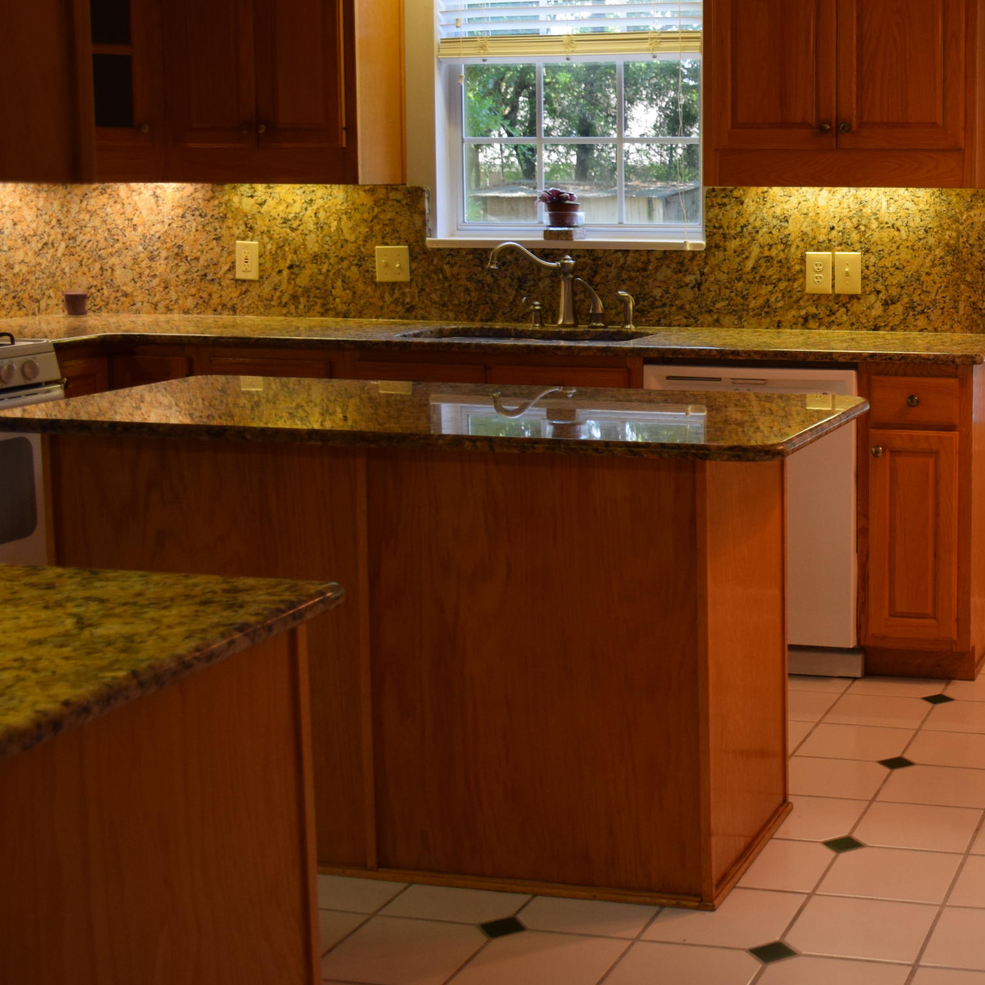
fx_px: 1642
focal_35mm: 51
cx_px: 973
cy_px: 361
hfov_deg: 31.1
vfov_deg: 33.2
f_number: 4
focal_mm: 20
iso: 560
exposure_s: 1/60
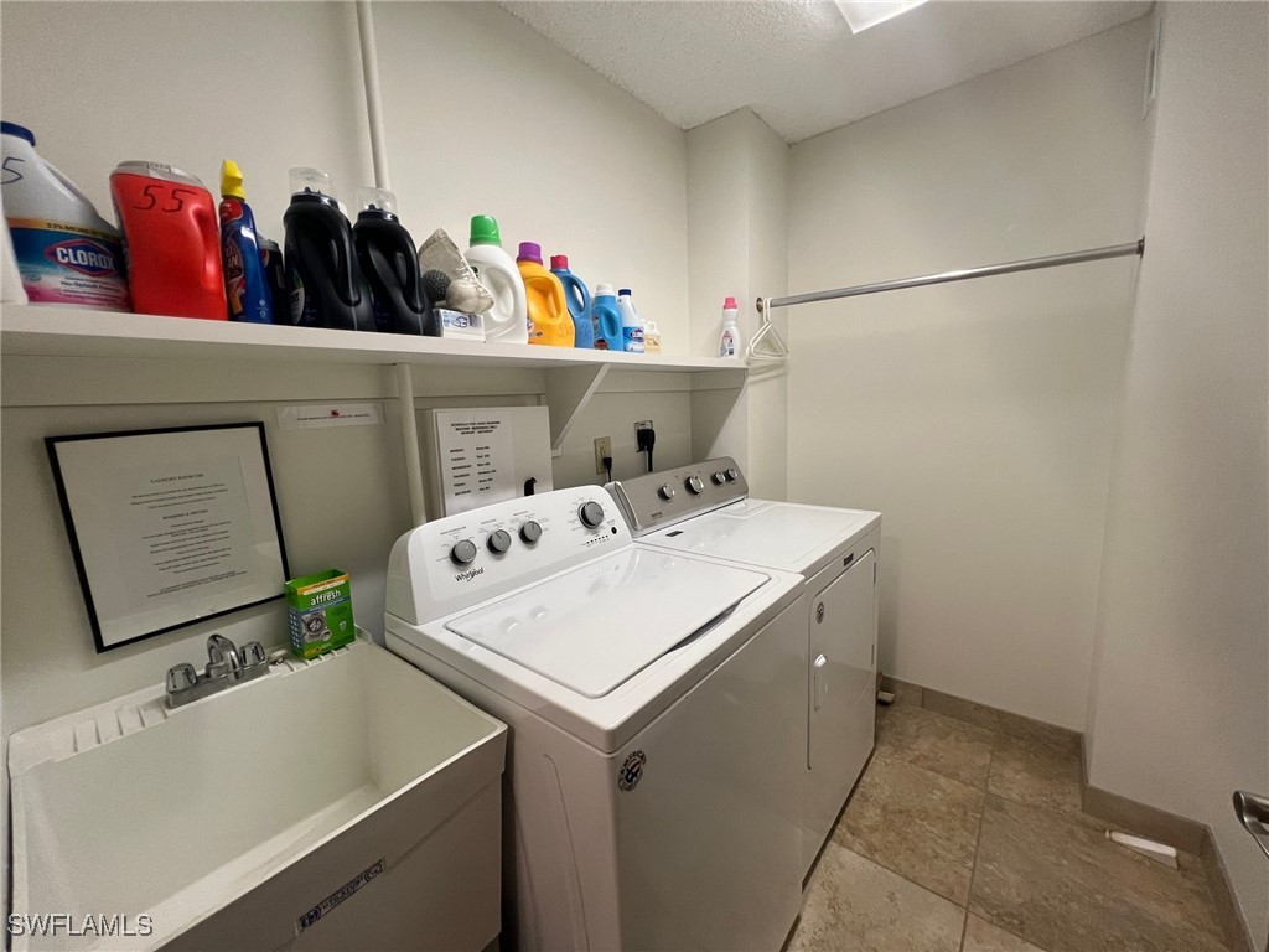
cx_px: 634
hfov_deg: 106.2
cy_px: 476
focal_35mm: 13
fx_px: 477
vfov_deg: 89.9
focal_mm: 1.57
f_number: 1.8
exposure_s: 1/60
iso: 200
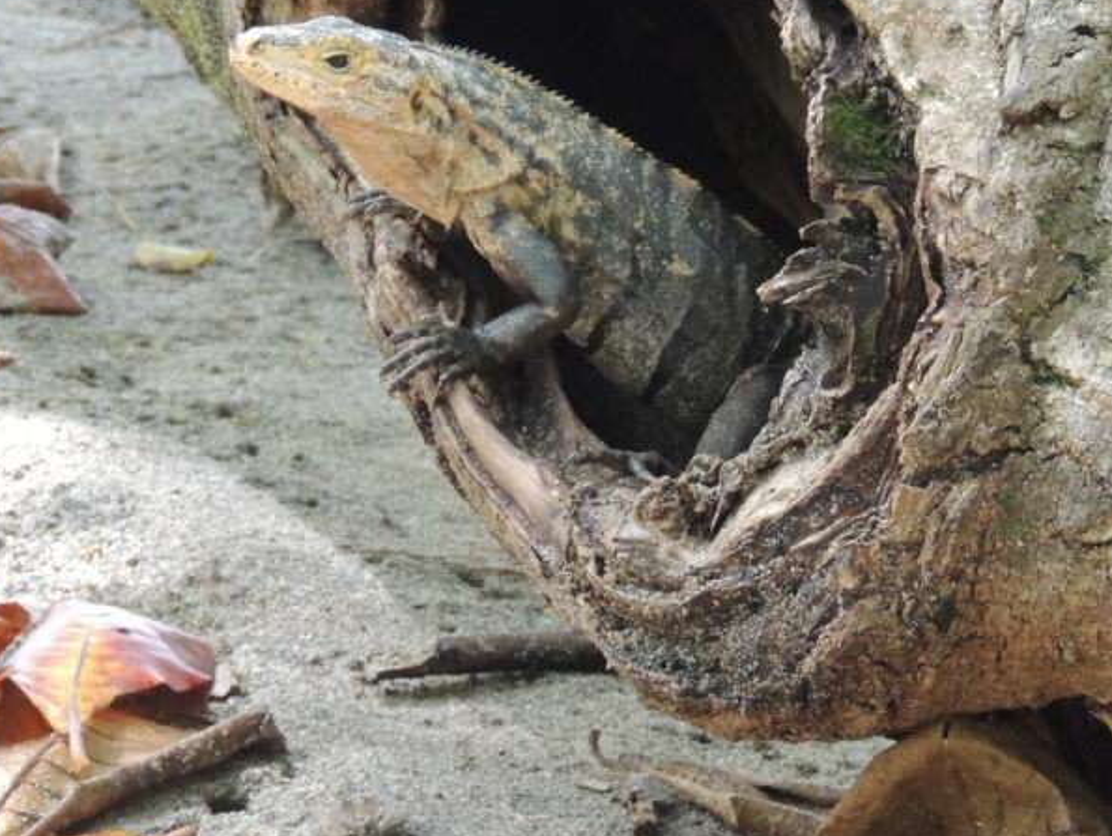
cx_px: 544
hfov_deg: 5.8
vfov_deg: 4.3
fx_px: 11057
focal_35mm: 344
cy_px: 247
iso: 800
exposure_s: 1/250
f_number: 4.6
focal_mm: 35.6
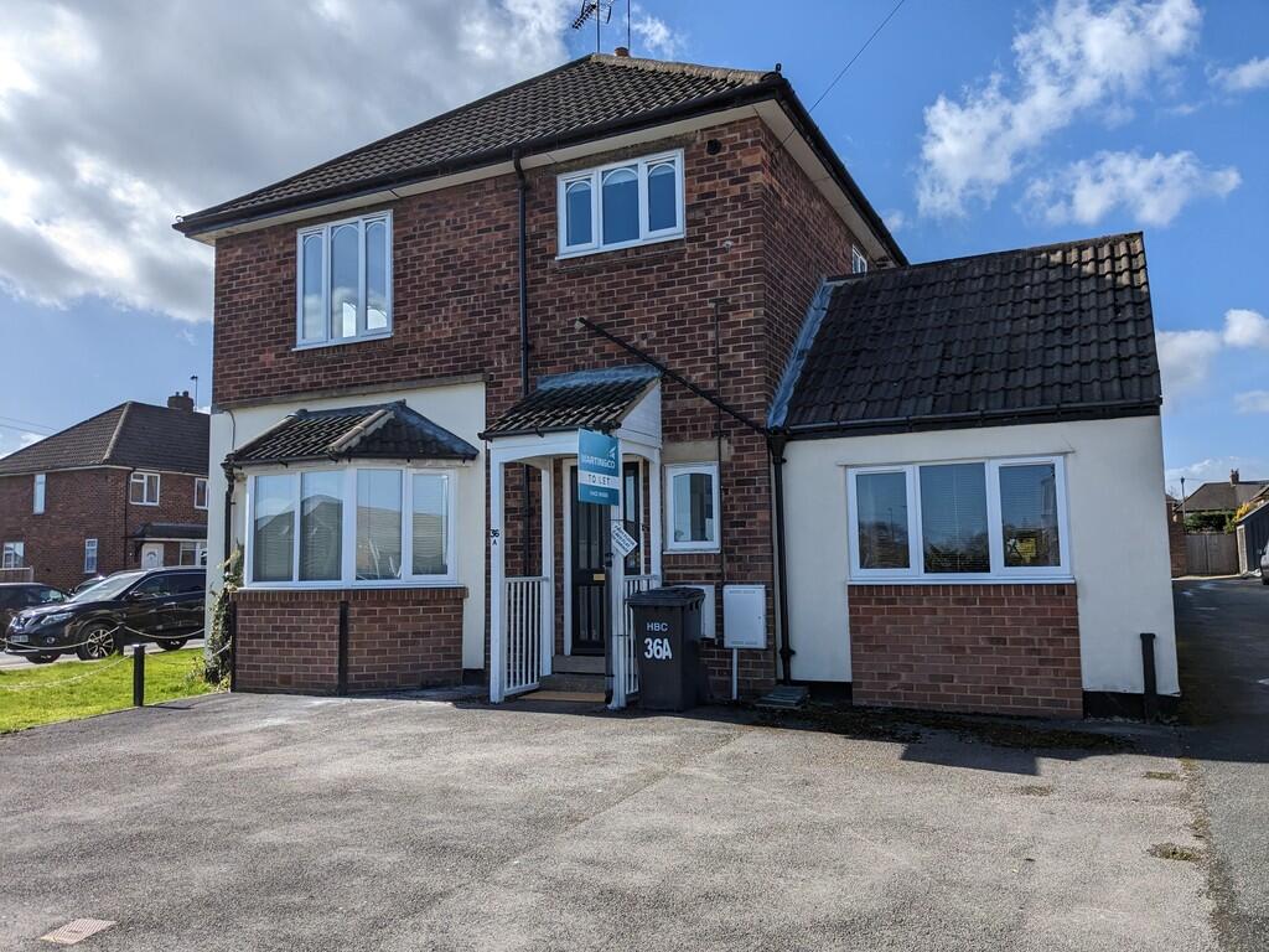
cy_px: 476
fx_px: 990
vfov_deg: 51.4
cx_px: 634
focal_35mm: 27
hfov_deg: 65.3
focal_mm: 4.38
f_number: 1.73
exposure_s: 1/4673
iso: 45
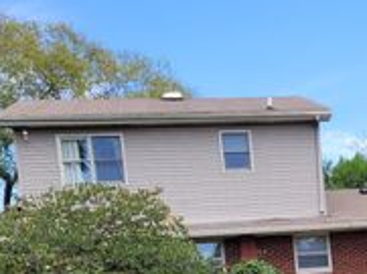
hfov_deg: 26.0
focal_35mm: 72
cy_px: 364
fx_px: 762
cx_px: 343
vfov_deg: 18.8
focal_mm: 5.4
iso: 40
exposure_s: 1/823
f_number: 1.8
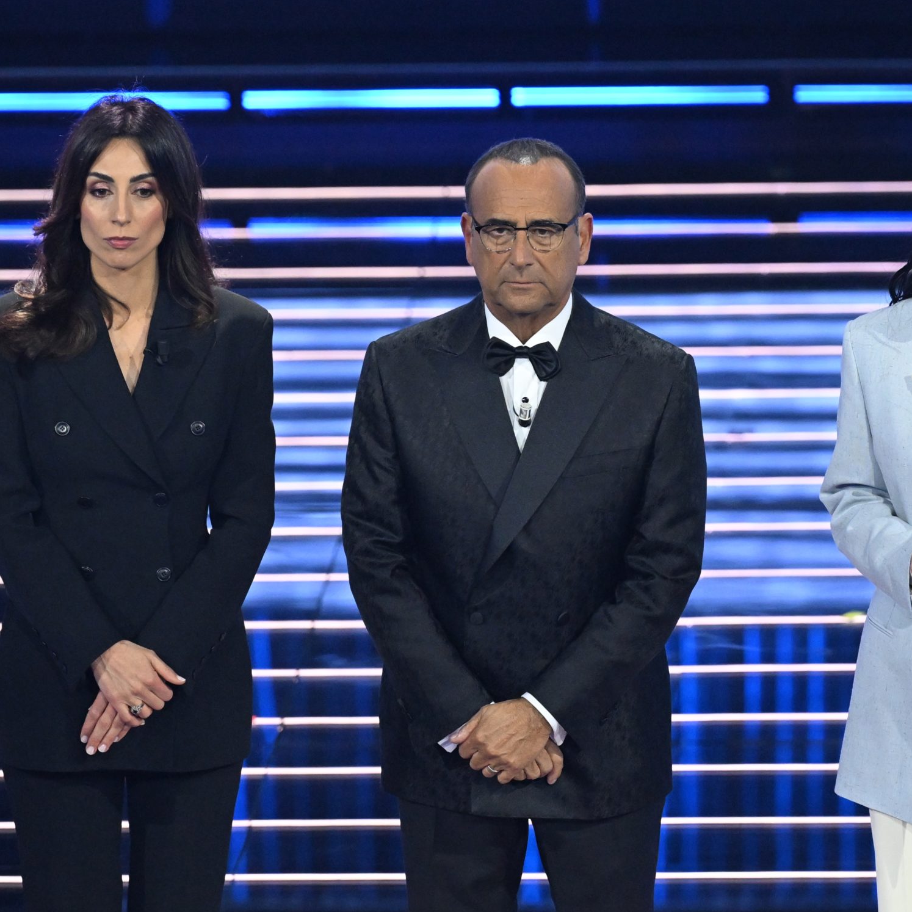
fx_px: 12370
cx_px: 585
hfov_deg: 4.2
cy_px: 448
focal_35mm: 415
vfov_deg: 4.2
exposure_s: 1/400
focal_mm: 190
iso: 4000
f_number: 3.2
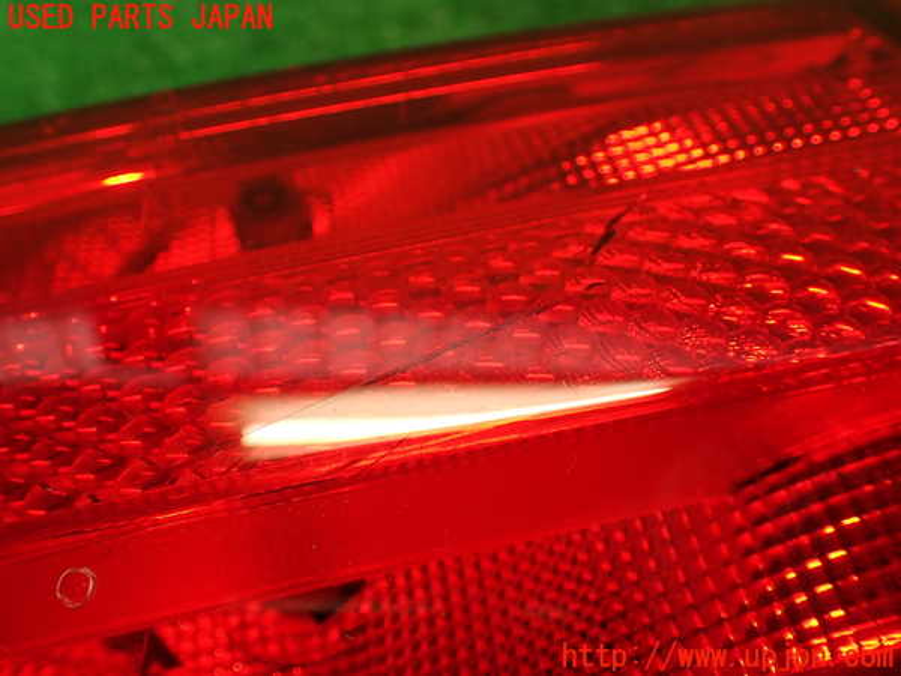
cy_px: 338
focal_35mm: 32
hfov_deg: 56.8
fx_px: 833
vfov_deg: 44.2
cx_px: 450
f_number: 2.4
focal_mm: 5.79
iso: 200
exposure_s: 1/60
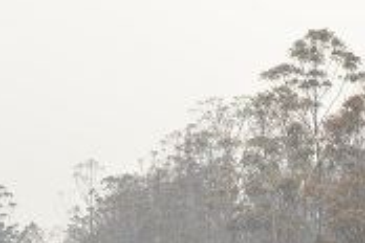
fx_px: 2007
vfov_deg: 6.9
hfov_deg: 10.2
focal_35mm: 198
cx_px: 491
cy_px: 208
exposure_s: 1/250
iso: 160
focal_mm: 46
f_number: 8
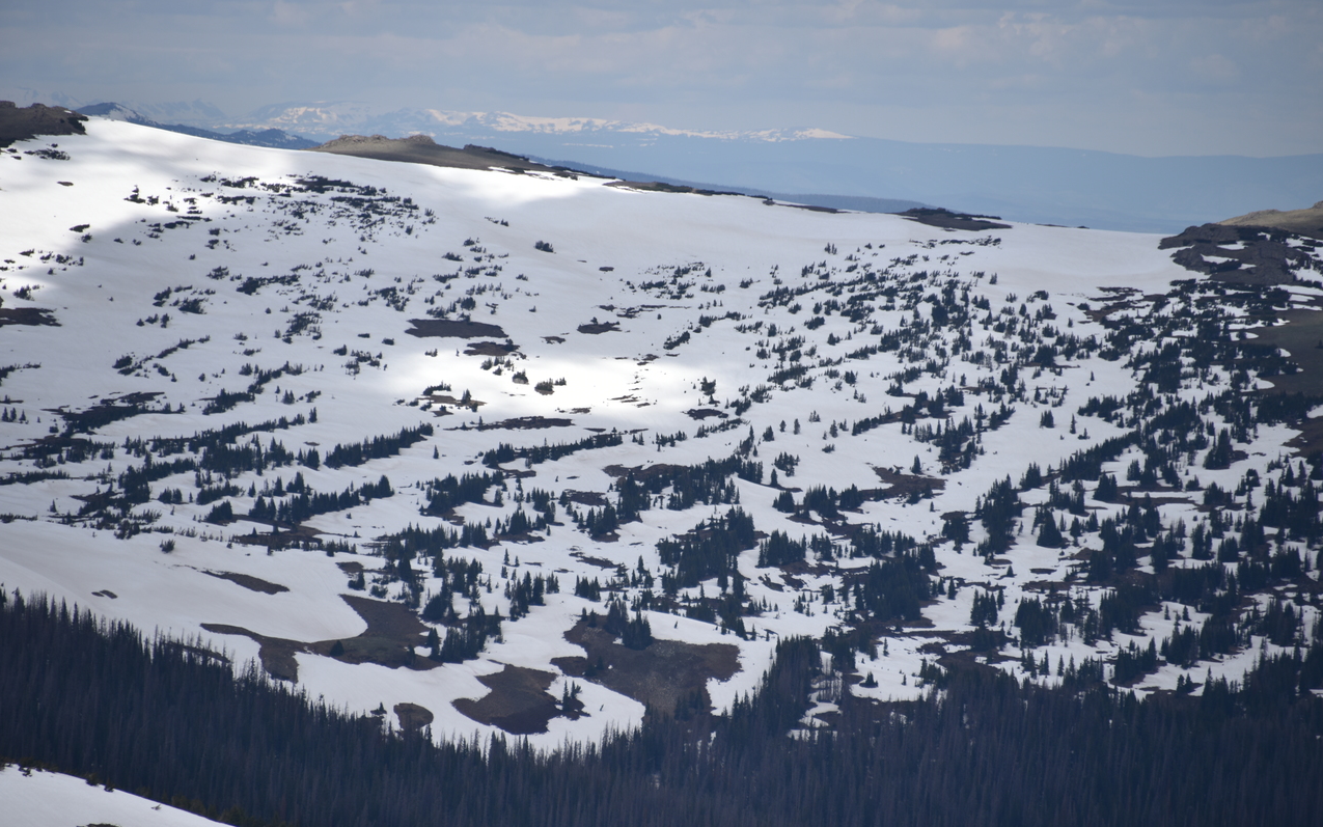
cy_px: 432
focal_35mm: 307
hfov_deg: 6.8
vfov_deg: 4.3
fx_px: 11070
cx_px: 662
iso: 100
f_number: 7.1
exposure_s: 1/640
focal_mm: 300
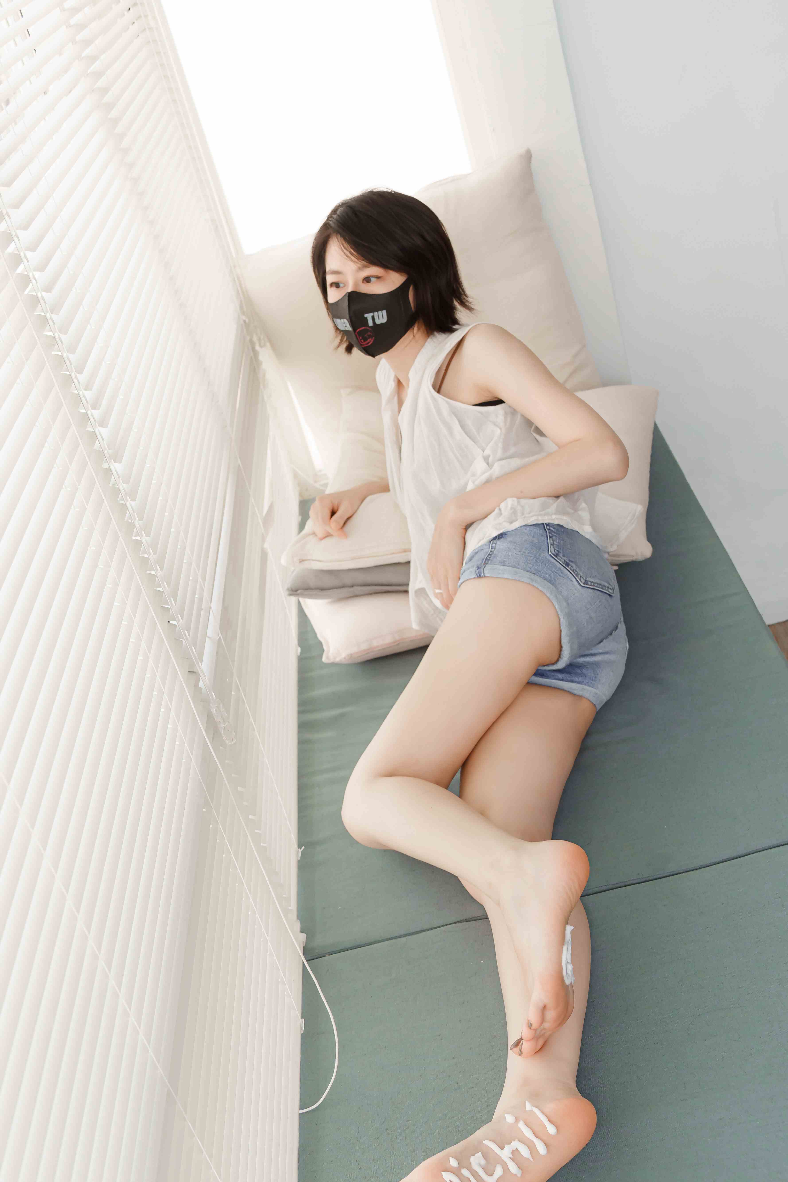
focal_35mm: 42
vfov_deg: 46.4
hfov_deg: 31.9
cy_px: 602
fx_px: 1379
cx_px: 347
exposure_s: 1/60
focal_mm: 32
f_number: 6.3
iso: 500
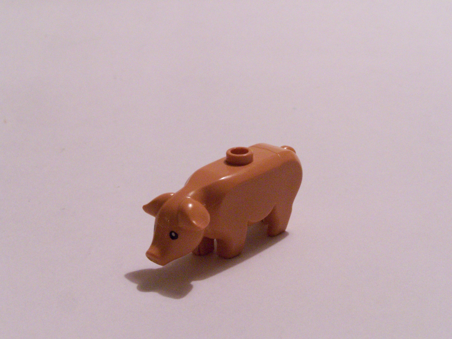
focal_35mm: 82
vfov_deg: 18.0
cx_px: 226
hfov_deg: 23.8
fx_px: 1071
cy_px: 170
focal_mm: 13.7
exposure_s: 1/6
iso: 400
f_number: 8
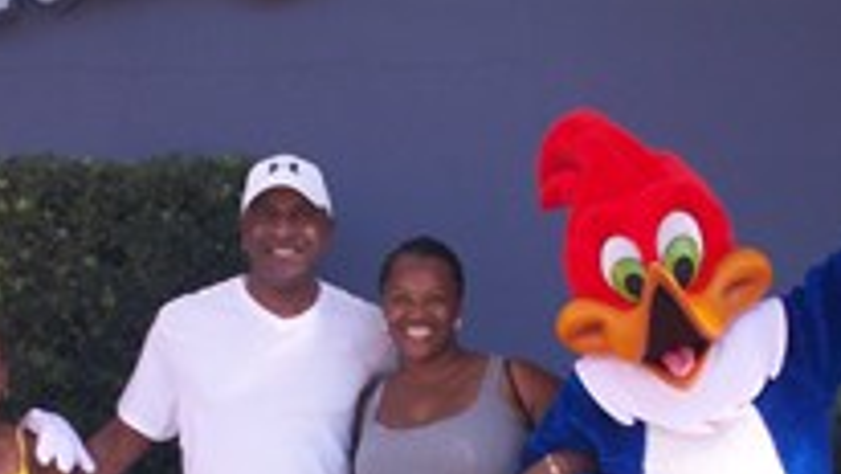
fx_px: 1651
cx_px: 380
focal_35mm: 74
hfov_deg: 28.6
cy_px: 556
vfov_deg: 15.8
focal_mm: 6.3
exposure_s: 1/100
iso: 80
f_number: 4.5
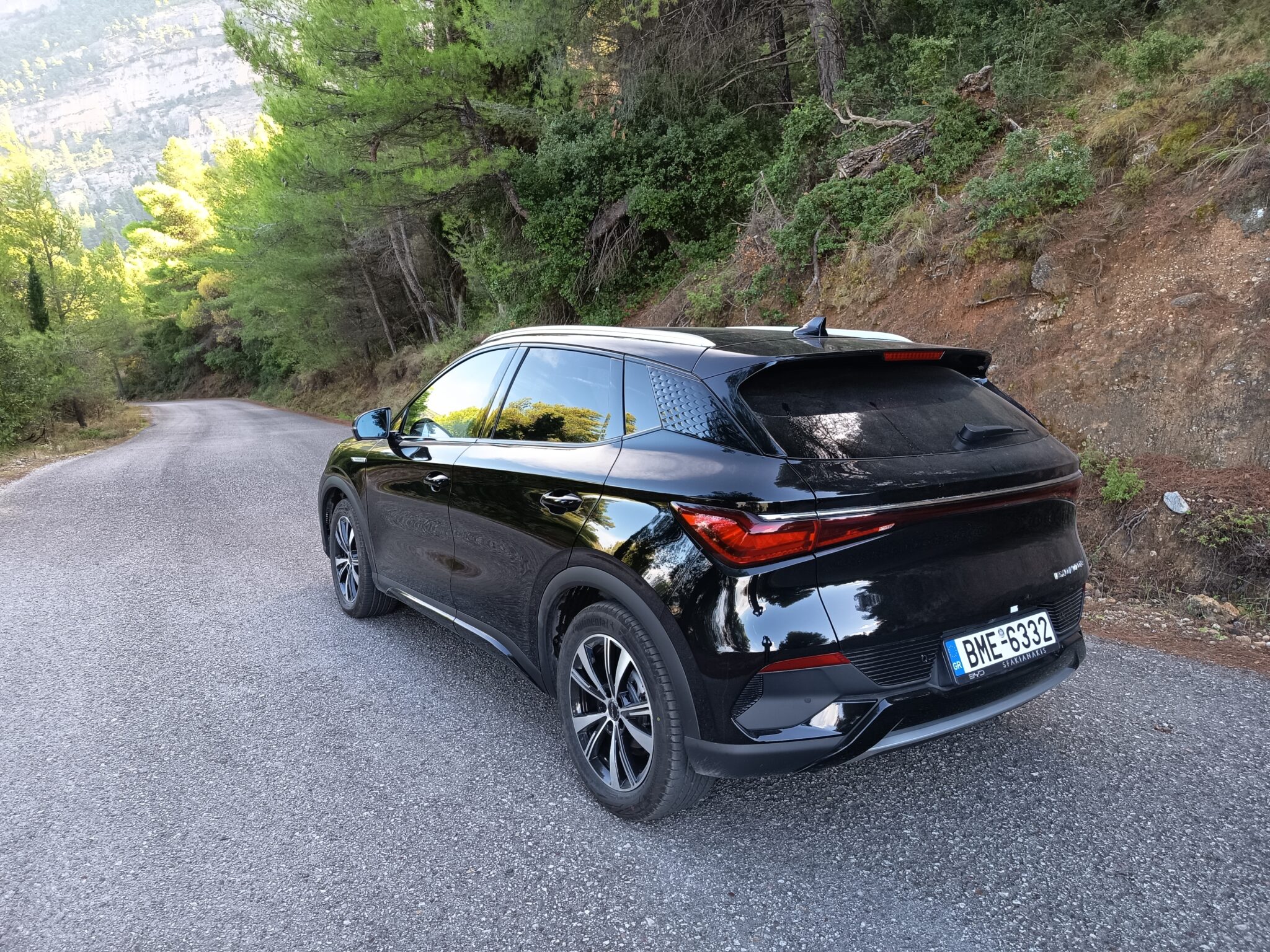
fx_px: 881
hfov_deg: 71.6
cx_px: 635
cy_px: 476
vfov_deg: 56.8
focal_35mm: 24
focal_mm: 5.24
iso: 236
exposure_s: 1/100
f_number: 1.7
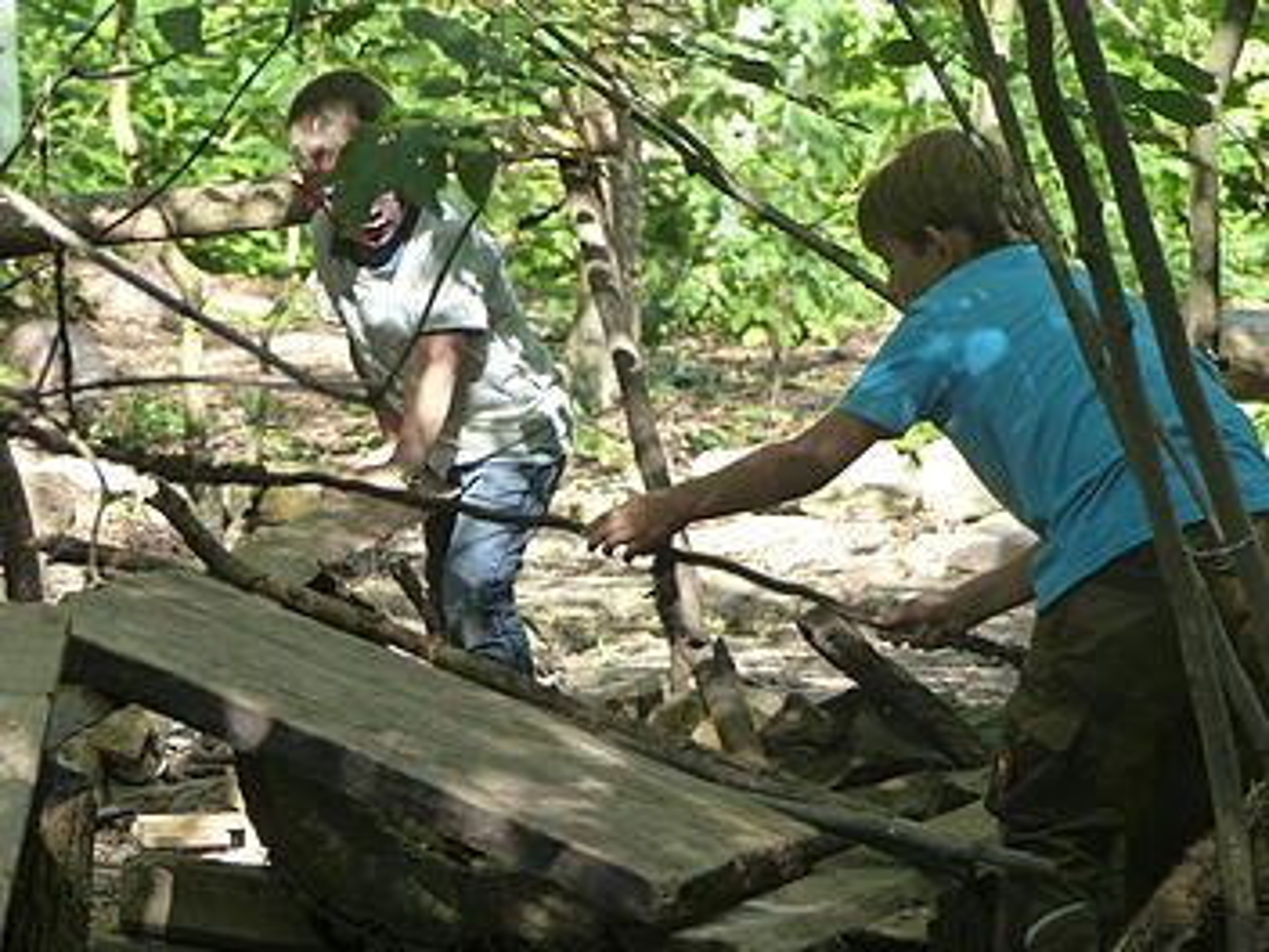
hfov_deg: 8.1
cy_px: 476
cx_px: 634
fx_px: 8982
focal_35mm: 245
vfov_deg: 6.1
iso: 160
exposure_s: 1/125
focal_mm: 44
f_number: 3.2
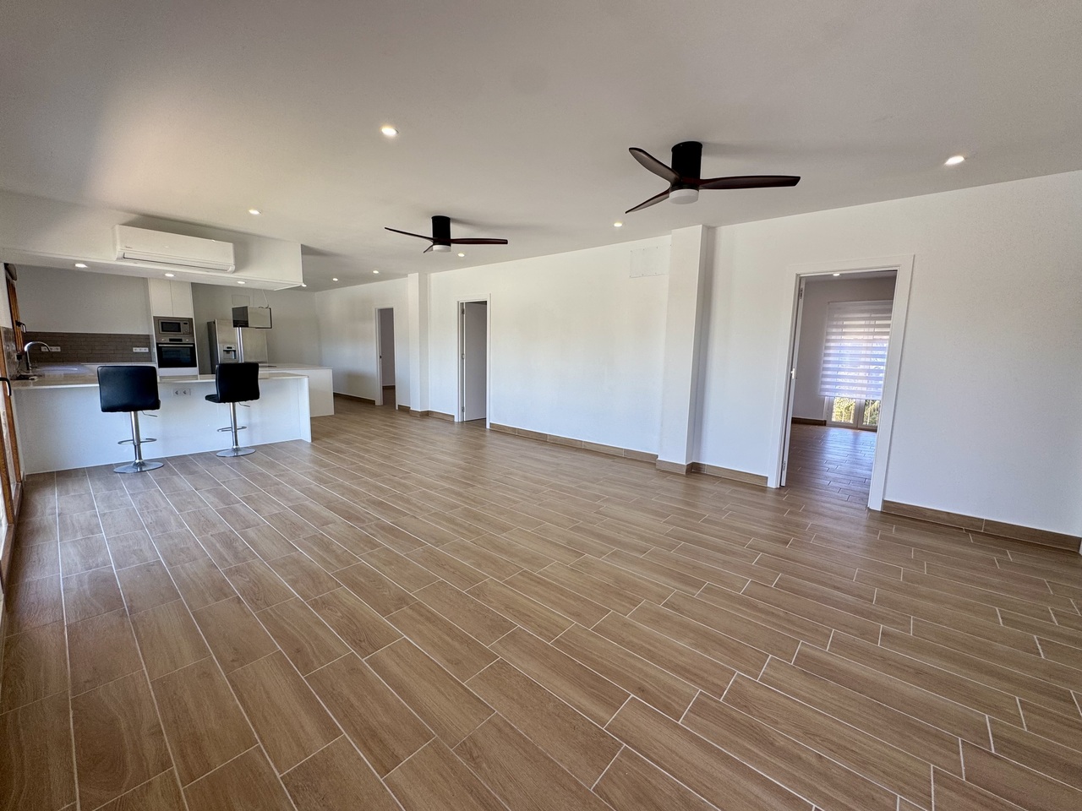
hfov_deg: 102.1
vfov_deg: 85.7
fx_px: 438
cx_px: 541
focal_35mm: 14
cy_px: 406
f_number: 2.2
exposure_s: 1/99
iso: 50
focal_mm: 2.22
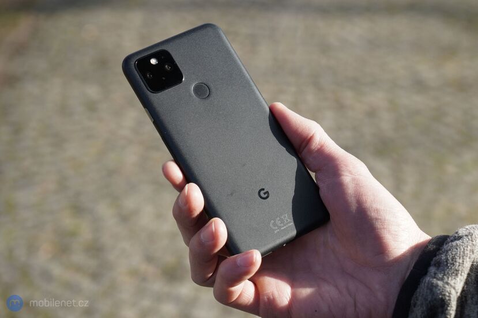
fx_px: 929
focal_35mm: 70
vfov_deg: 19.4
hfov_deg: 28.9
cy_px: 159
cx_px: 239
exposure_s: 1/160
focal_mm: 70
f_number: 5.6
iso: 100
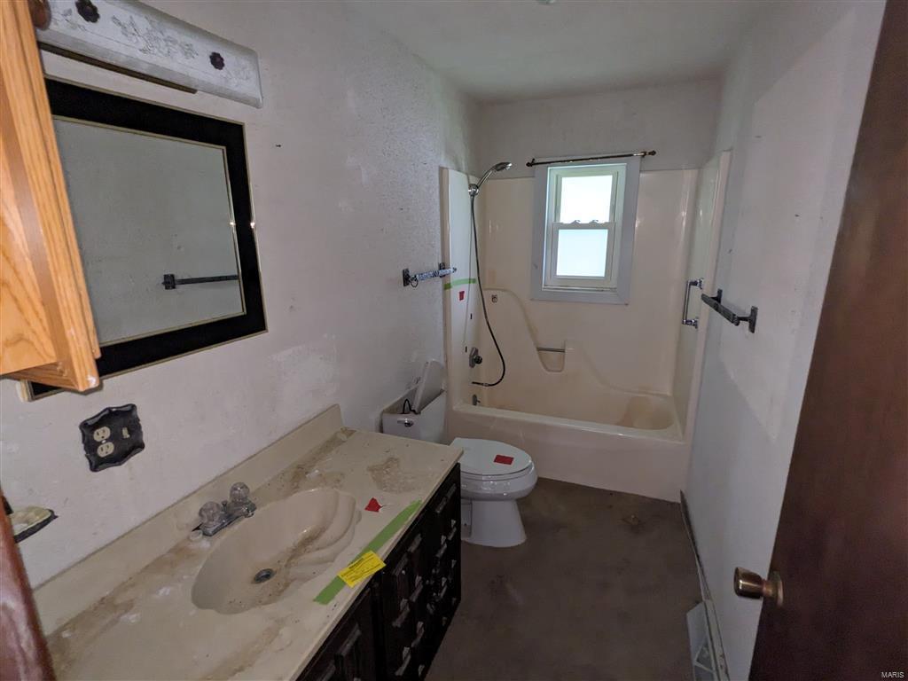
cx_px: 454
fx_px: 420
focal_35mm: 16
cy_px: 340
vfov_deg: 78.1
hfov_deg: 94.5
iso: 904
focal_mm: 2.22
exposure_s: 1/60
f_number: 2.2
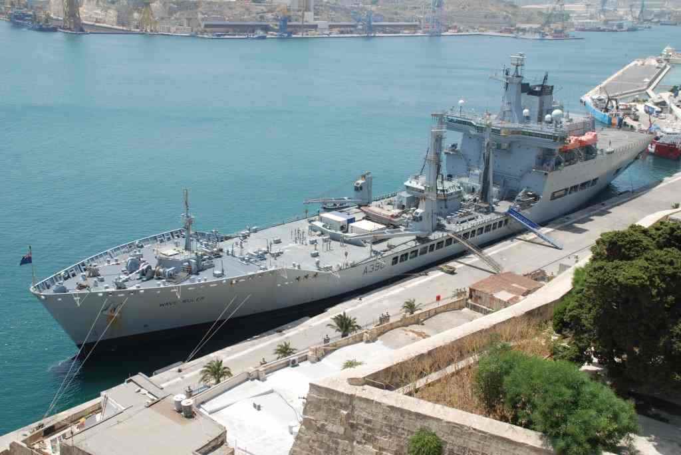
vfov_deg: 34.3
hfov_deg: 49.5
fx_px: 738
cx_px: 340
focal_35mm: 39
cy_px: 228
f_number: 8
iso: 100
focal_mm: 26
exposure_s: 1/250
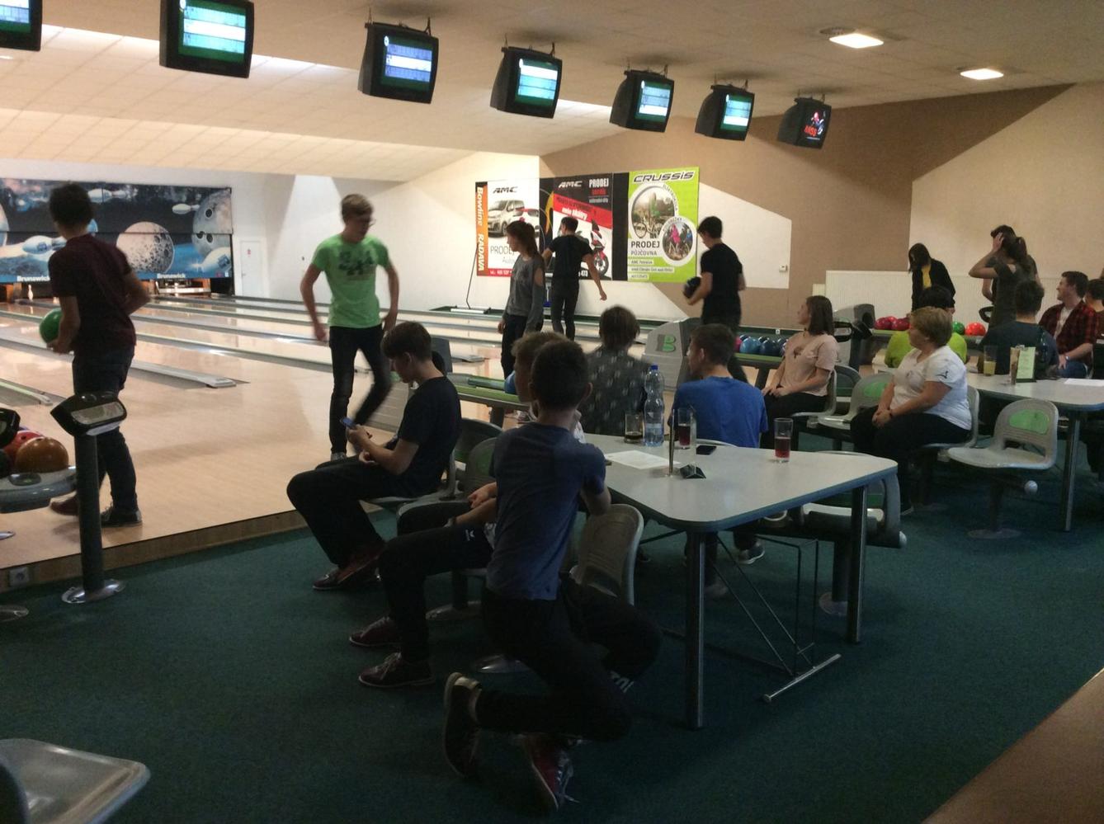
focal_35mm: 32
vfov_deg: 44.0
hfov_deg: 56.9
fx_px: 1019
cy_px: 412
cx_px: 552
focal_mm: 3.3
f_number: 2.4
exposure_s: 1/25
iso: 160
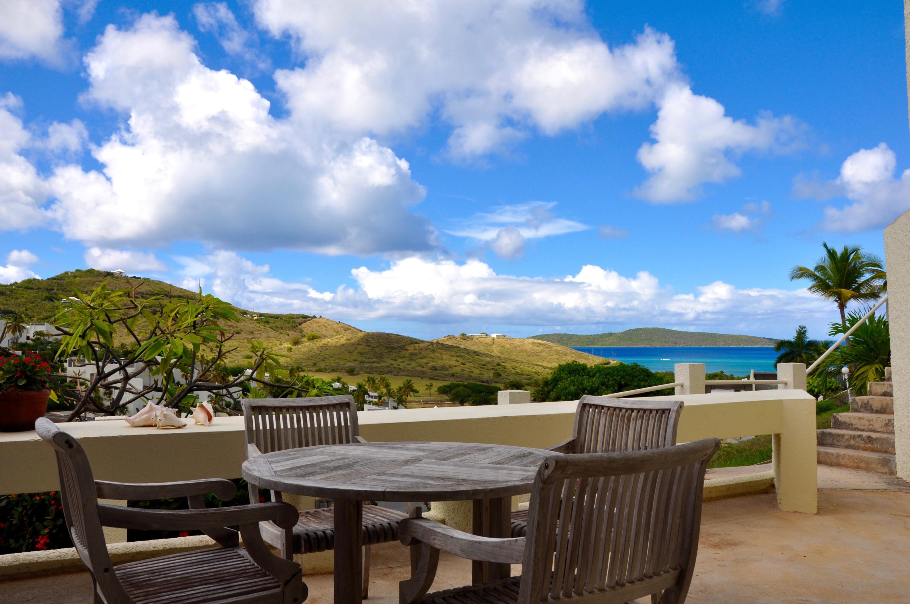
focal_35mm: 32
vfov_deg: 41.6
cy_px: 302
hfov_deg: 59.6
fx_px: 795
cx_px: 455
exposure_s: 1/400
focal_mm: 21
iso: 200
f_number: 10
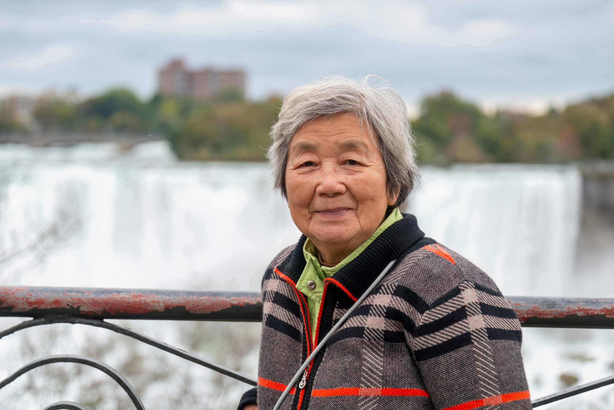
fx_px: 1979
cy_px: 205
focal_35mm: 116
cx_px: 307
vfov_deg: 11.8
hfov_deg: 17.6
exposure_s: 1/125
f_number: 5.6
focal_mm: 116
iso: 100
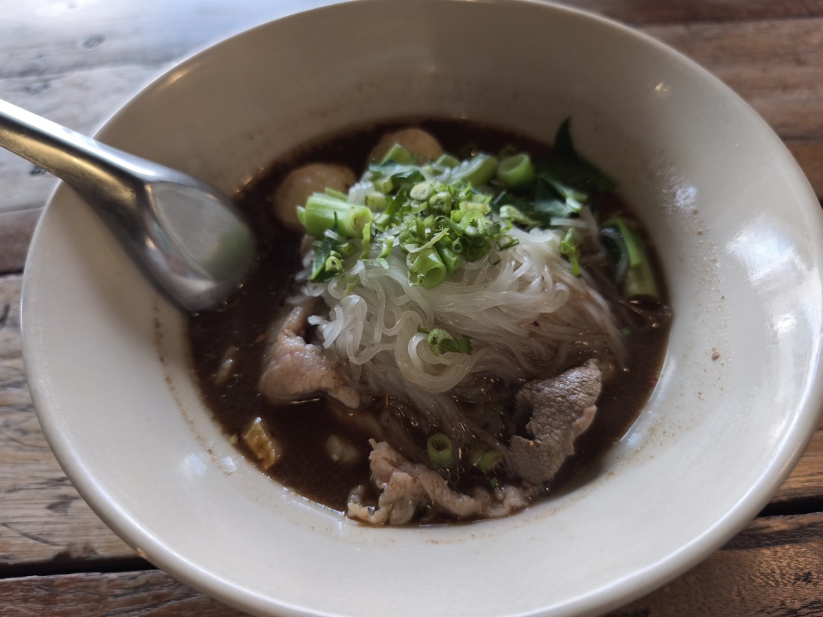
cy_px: 308
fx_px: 547
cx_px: 412
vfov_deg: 58.9
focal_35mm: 23
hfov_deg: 73.9
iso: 100
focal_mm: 6.57
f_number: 1.6
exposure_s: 1/100
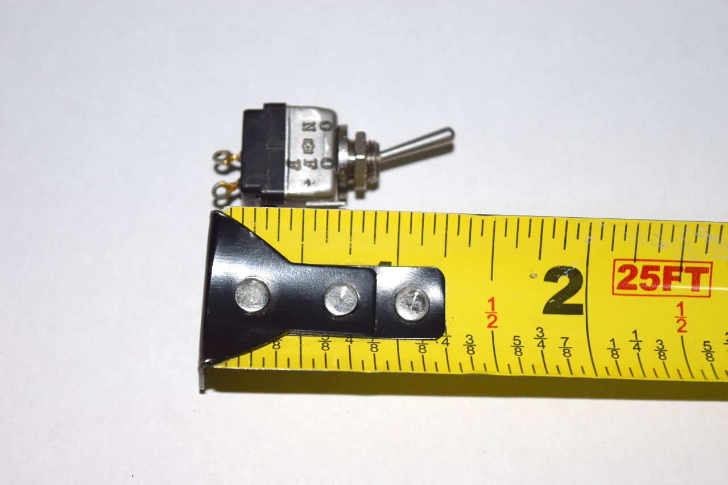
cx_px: 364
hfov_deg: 24.6
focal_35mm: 82
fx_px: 1668
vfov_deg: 16.5
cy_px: 242
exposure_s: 1/60
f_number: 5.6
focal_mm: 55
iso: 125
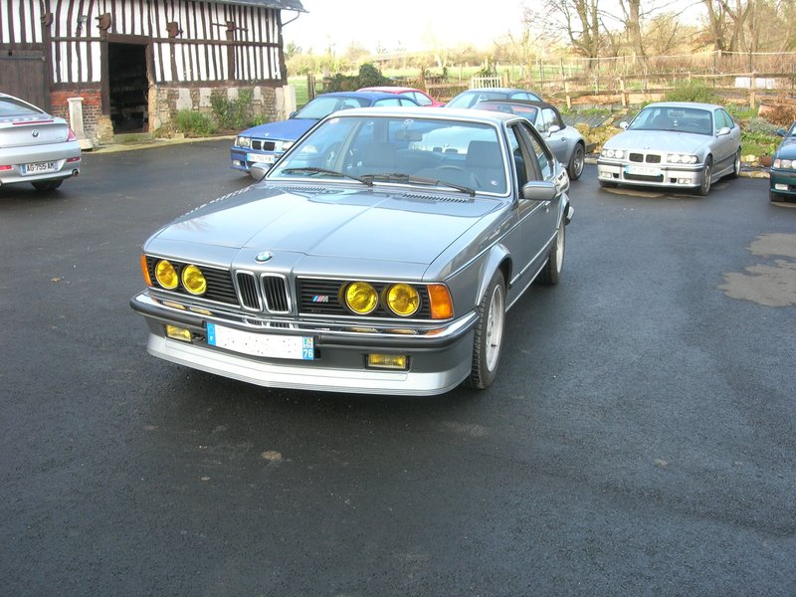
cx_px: 398
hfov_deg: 49.0
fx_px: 874
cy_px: 298
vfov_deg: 37.7
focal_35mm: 38
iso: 64
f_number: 4.8
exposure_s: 1/50.2
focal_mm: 7.8
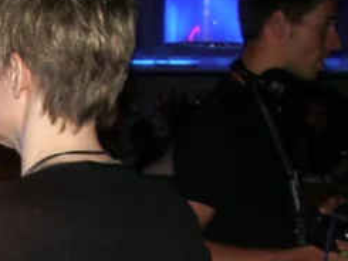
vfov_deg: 10.4
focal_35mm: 137
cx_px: -219
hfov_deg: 13.3
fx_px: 1378
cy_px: 421
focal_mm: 5.8
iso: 100
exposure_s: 1/40
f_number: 2.6
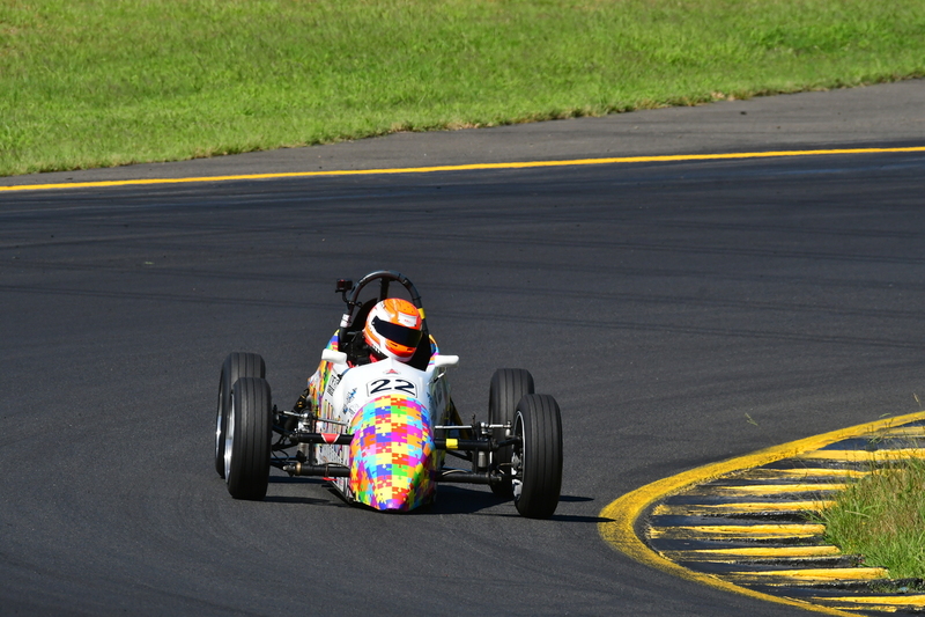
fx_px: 17339
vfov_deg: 2.0
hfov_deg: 3.1
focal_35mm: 675
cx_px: 462
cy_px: 308
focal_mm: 450
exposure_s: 1/640
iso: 400
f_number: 11
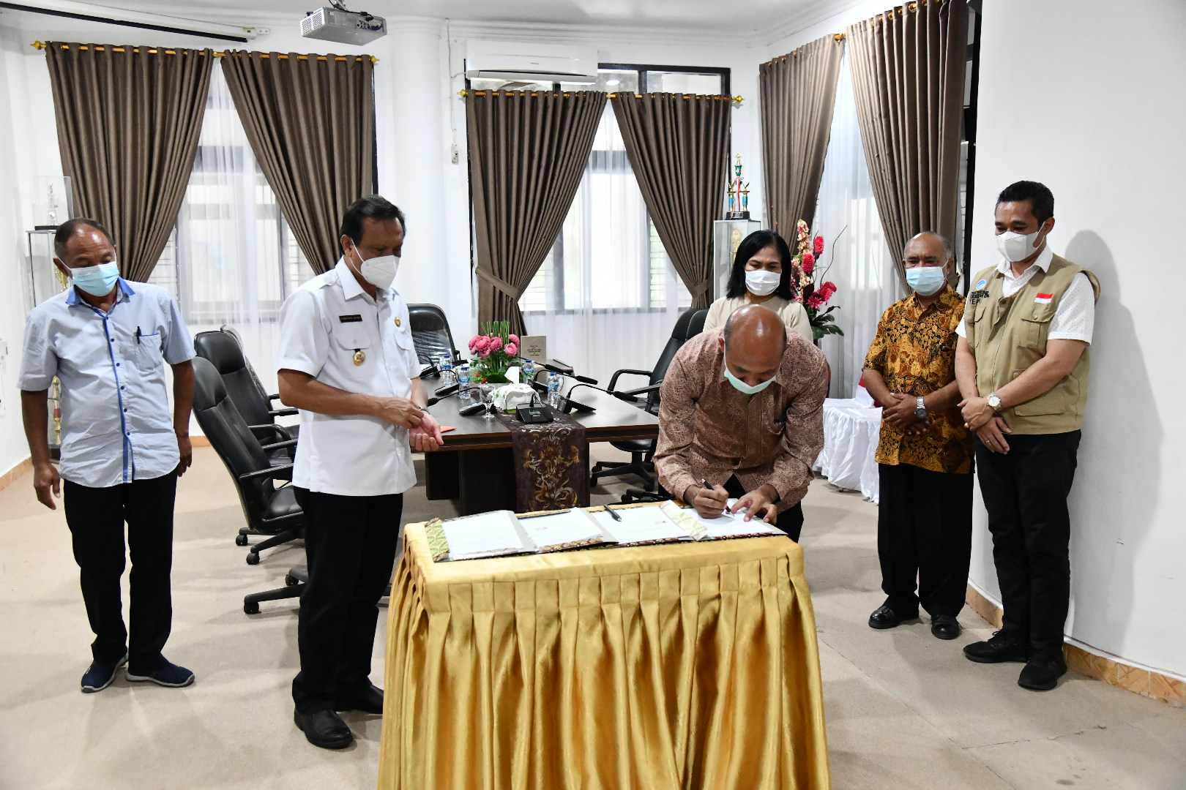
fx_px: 1021
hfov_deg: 60.3
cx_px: 593
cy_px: 395
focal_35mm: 31
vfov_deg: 42.3
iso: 6400
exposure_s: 1/100
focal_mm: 31
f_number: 5
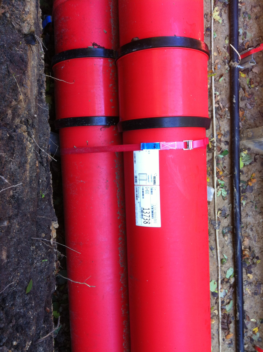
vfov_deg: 52.7
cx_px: 132
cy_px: 176
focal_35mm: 35
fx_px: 356
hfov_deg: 40.6
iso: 80
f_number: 2.8
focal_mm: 3.85
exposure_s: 1/20
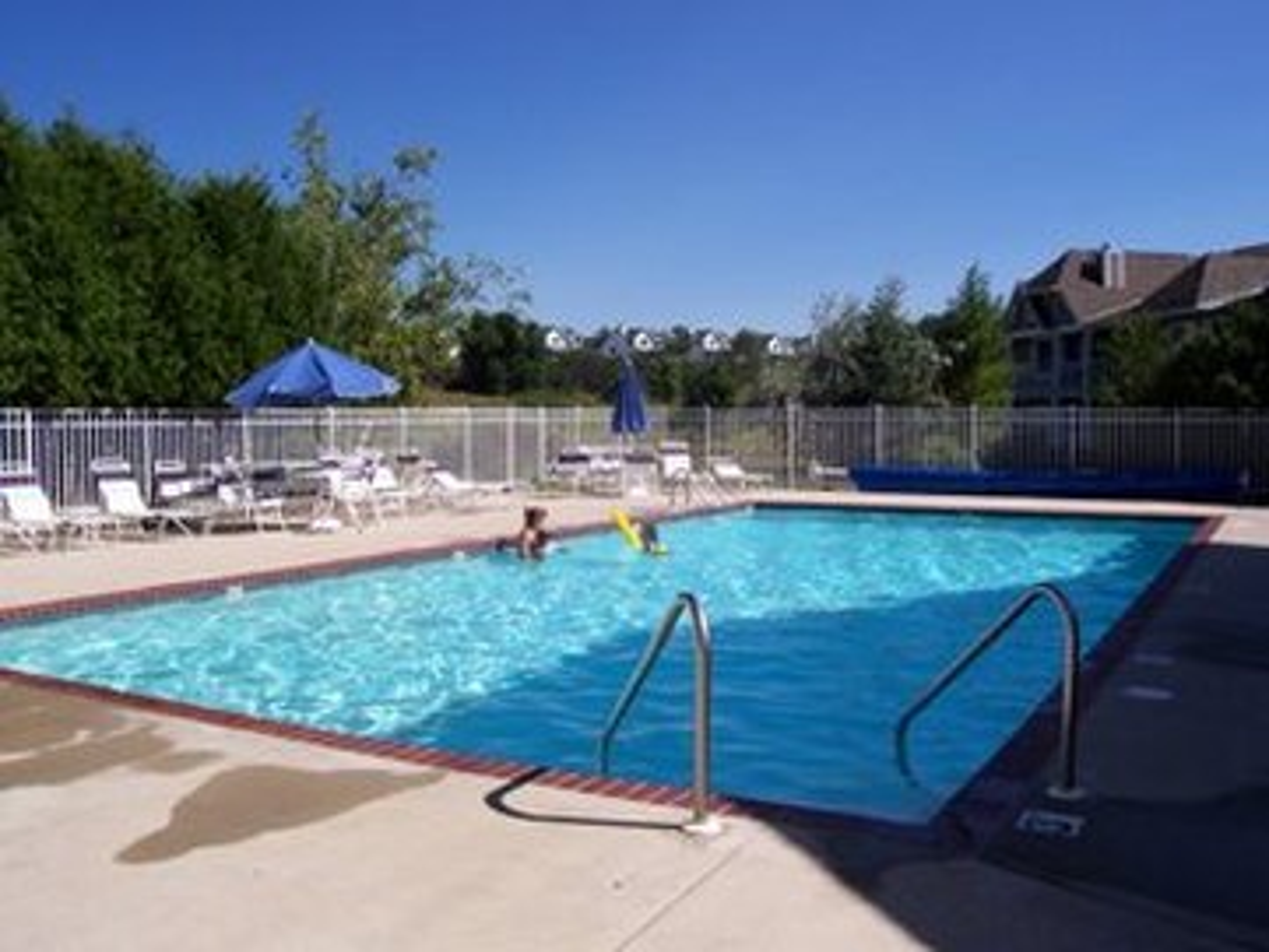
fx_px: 1247
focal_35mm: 34
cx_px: 634
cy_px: 476
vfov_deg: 41.8
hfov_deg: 53.9
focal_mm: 5.6
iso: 80
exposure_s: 1/752
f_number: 5.1
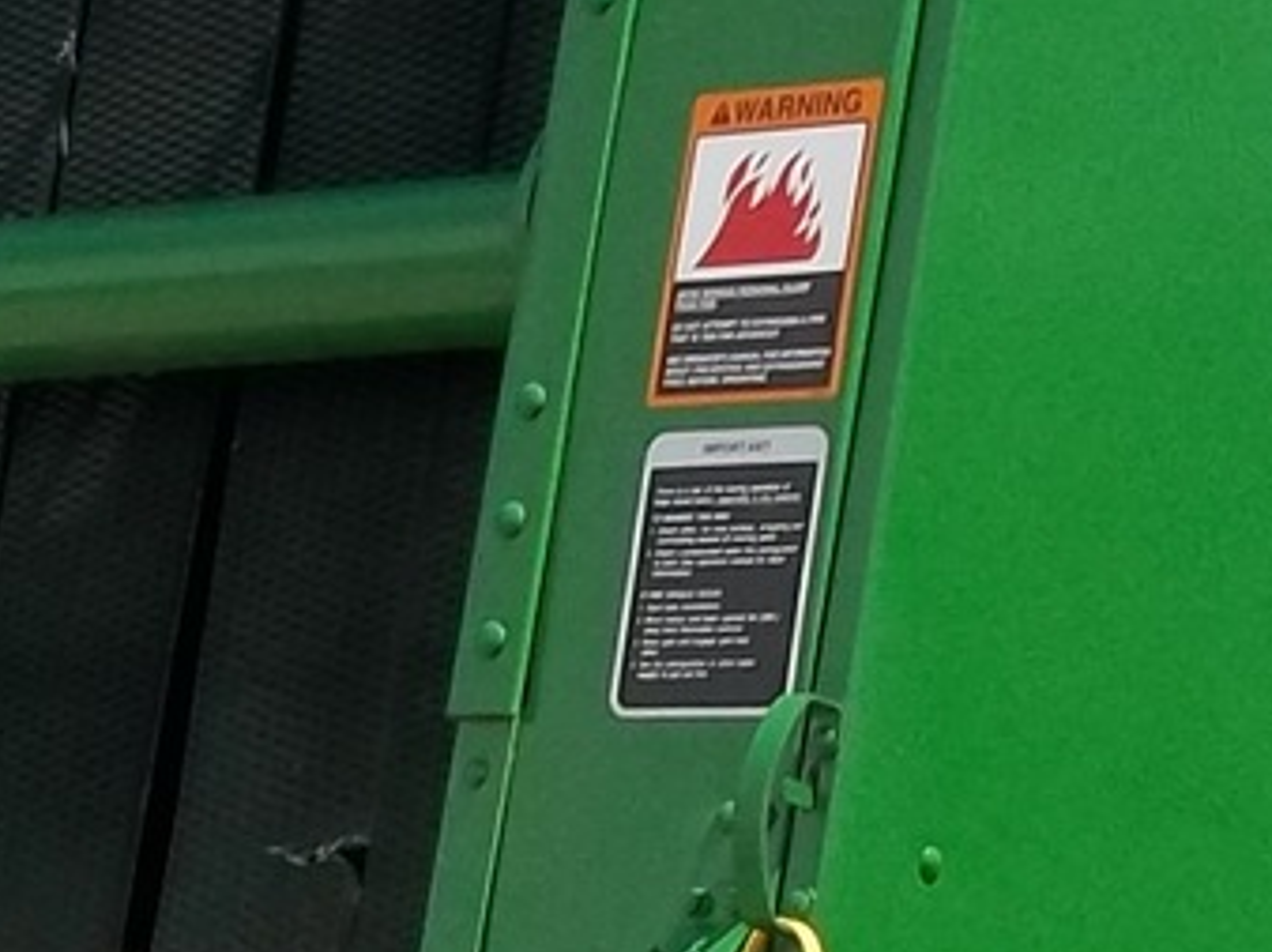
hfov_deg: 10.1
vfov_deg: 7.6
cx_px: 94
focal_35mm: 194
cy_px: 1185
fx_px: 7124
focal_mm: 5.7
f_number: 8.8
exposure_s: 1/160
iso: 80
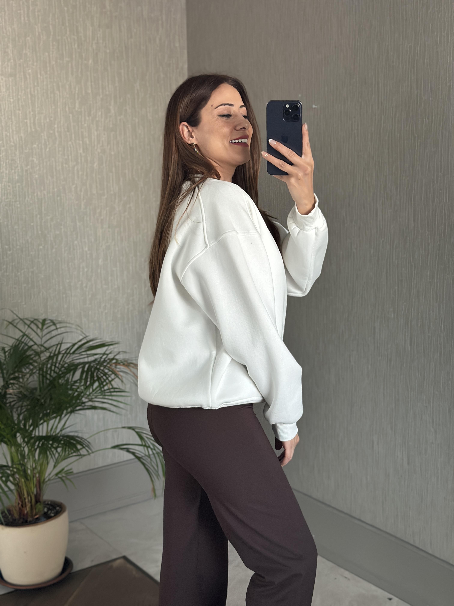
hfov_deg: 30.3
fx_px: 839
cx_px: 227
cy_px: 303
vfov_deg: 39.7
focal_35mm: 48
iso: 400
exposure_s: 1/60
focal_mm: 6.86
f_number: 1.78
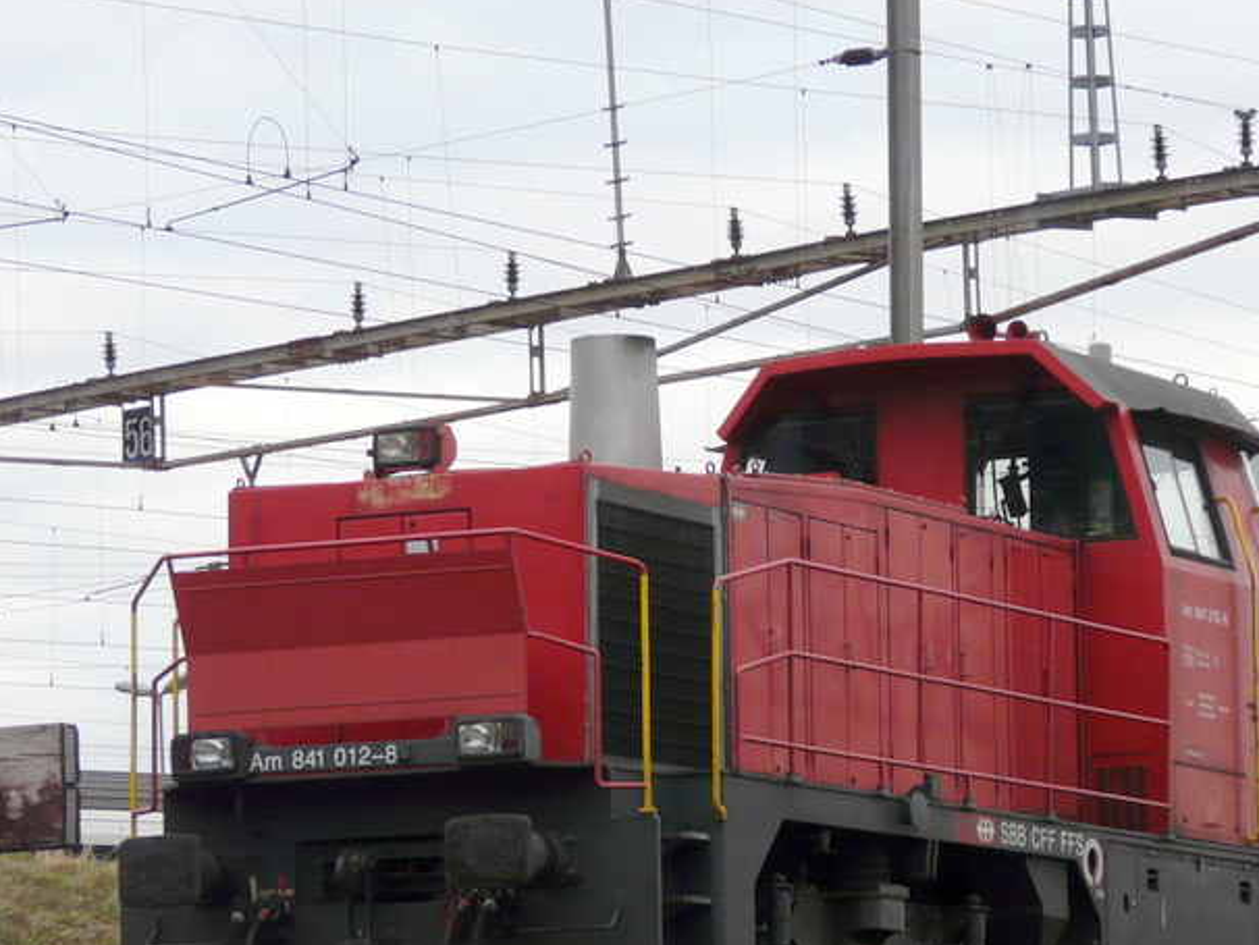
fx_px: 6840
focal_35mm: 188
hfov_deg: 10.5
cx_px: 835
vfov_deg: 7.9
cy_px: 604
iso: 100
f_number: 4
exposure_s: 1/160
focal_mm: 18.8
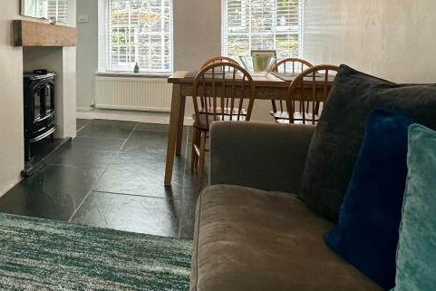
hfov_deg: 57.4
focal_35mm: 31
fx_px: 376
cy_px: 53
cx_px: 112
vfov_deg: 40.4
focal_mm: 2.22
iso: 125
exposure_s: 1/100
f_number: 2.2
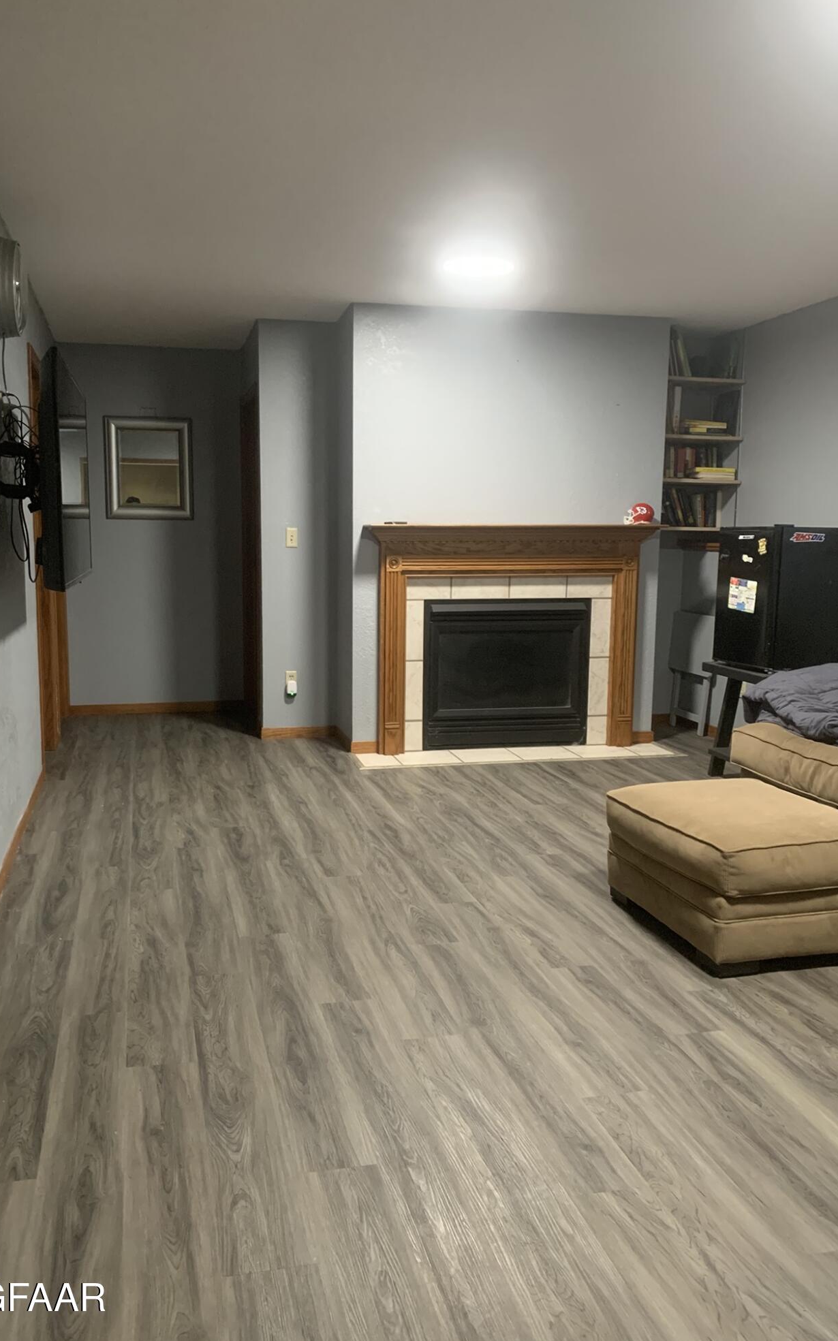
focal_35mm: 28
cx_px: 360
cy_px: 679
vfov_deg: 66.5
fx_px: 1024
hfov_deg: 44.4
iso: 400
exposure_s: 1/40
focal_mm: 4.25
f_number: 1.8
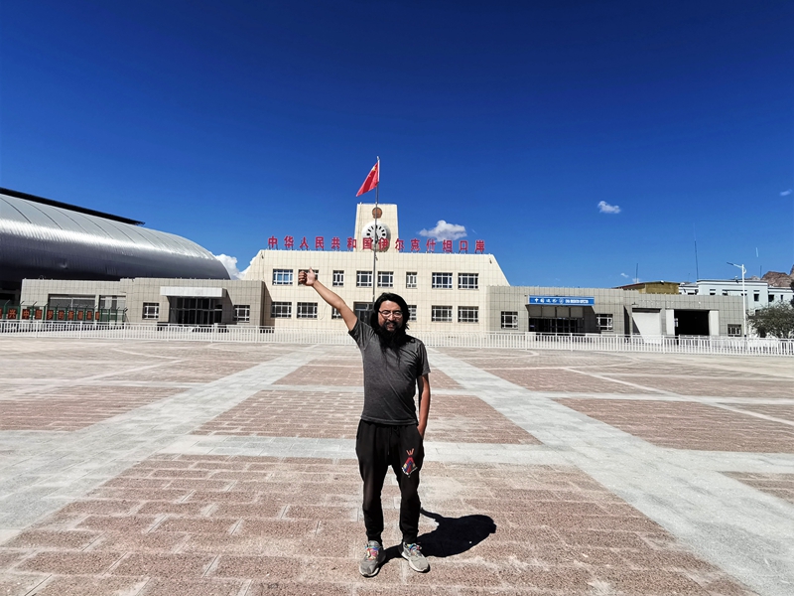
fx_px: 367
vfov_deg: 78.1
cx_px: 397
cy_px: 298
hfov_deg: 94.5
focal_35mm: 16
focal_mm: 2.35
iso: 50
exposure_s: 1/1739
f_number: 2.2
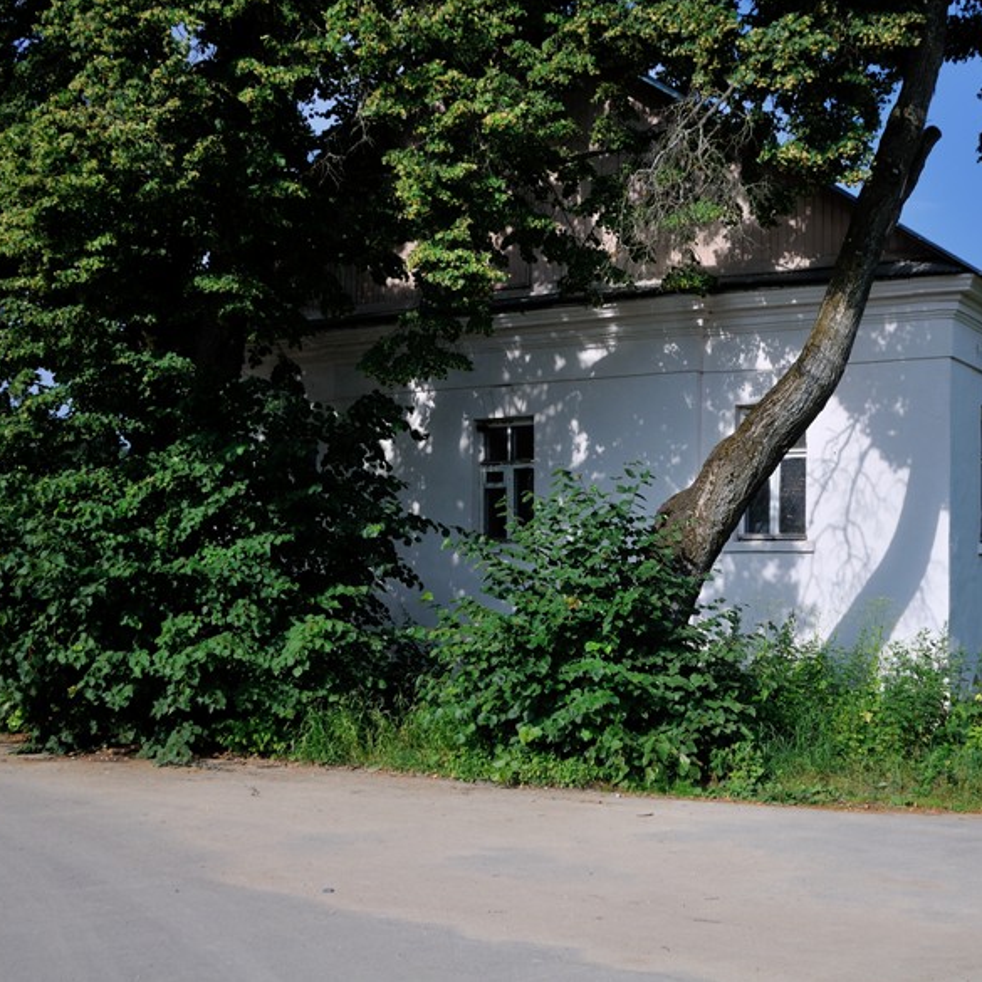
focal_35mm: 47
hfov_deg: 35.7
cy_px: 483
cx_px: 653
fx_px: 1508
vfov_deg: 36.1
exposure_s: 1/400
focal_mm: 24
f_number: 7.1
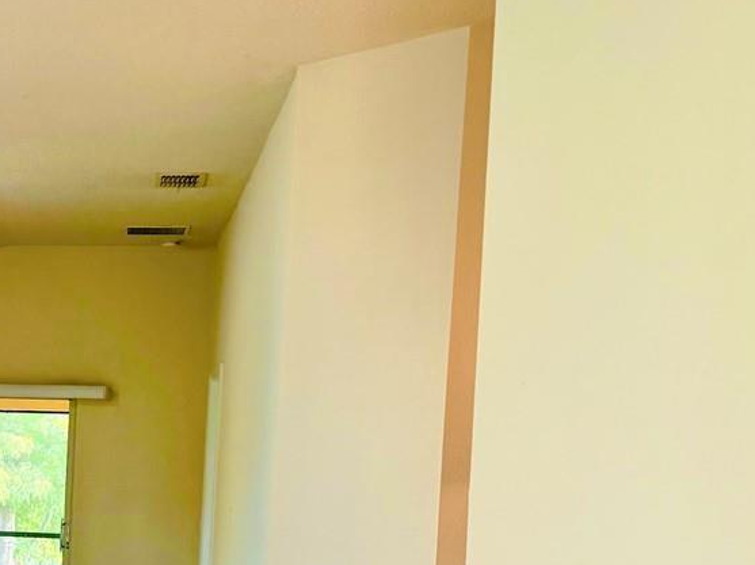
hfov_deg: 25.0
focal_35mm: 69
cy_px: 526
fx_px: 1504
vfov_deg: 20.8
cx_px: -187
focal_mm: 6.76
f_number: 1.78
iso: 160
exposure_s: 1/237
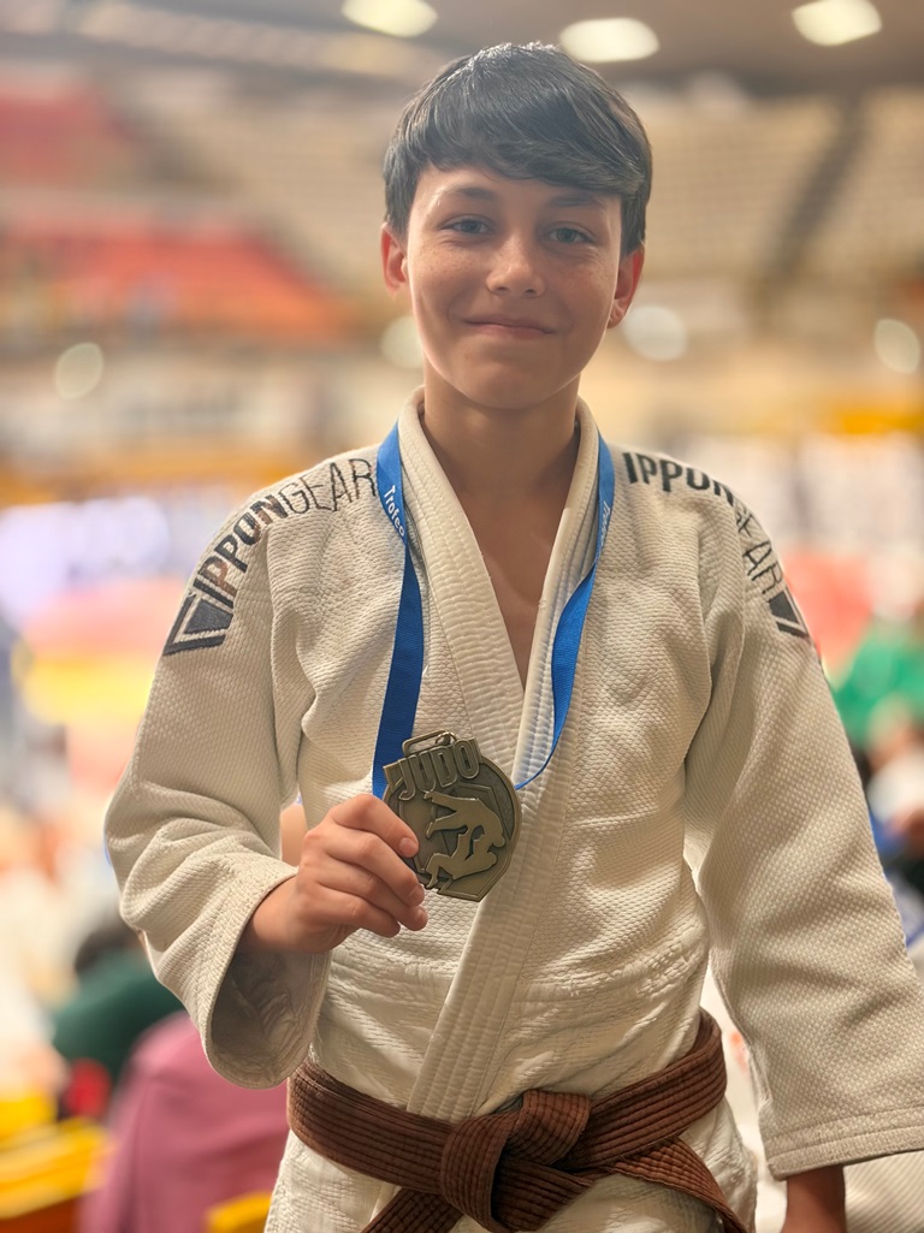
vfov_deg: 36.8
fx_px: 1852
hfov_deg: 28.0
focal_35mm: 52
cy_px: 616
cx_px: 462
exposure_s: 1/80
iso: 100
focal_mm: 5.96
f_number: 1.6
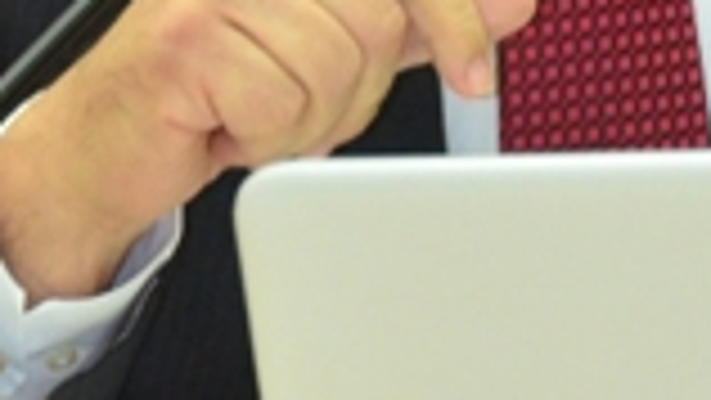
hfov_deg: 2.6
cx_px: 594
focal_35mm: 836
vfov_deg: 1.5
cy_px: -472
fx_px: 15760
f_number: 5.6
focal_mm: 105
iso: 1600
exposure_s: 1/40
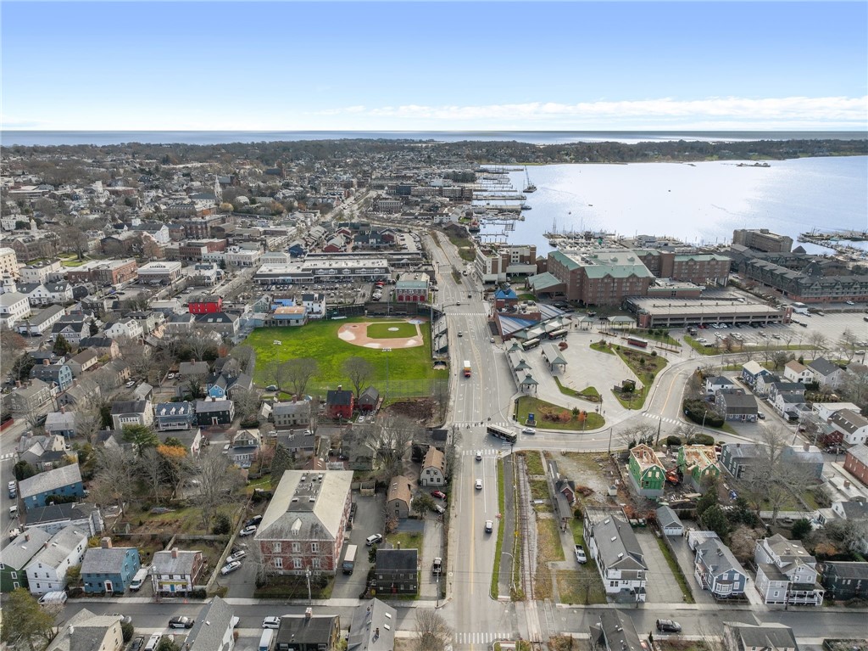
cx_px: 434
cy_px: 326
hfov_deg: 71.6
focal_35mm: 24
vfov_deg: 56.8
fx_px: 602
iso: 100
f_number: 2.8
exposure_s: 1/1600
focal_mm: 12.29
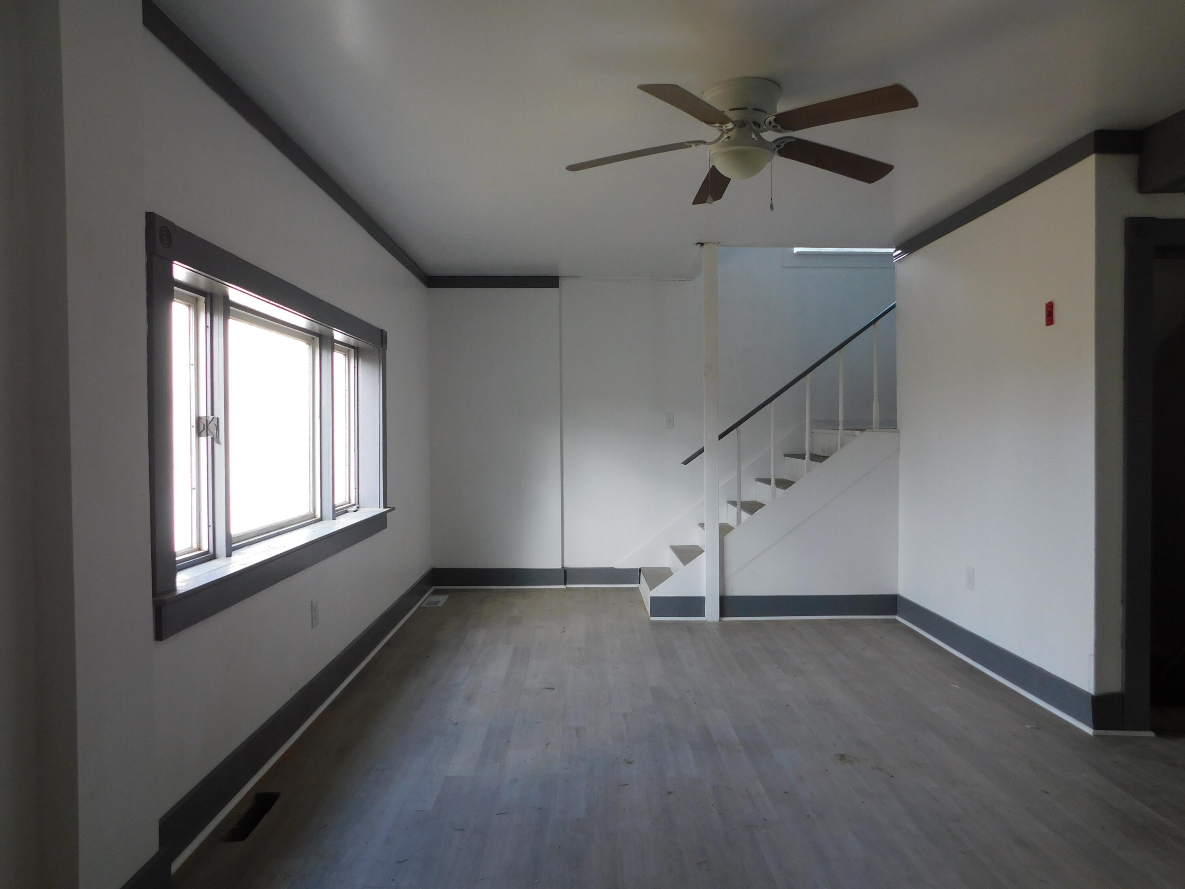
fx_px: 787
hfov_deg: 73.9
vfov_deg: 58.9
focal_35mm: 23
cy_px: 444
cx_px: 592
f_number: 3
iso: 125
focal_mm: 4
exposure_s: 1/30
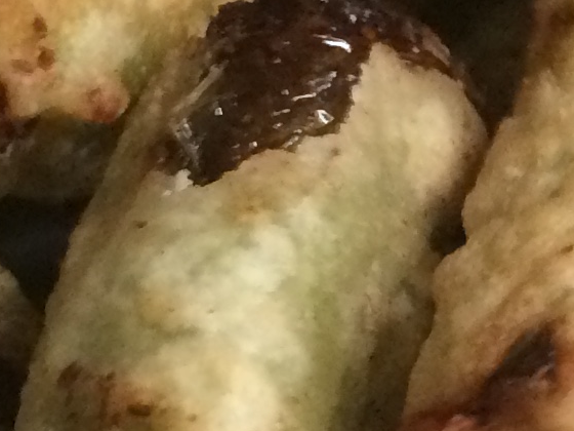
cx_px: 591
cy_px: 155
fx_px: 2802
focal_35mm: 169
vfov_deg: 8.8
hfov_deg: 11.6
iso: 250
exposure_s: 1/33
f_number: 2.2
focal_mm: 4.15
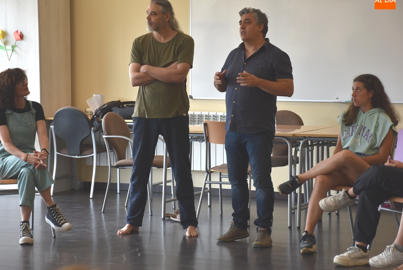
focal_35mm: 115
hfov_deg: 17.8
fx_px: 1289
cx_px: 185
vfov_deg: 11.9
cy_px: 126
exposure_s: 1/125
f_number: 5.6
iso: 400
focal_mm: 70
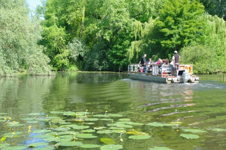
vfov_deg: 22.6
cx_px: 113
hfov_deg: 33.4
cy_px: 75
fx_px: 376
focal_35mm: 60
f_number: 6.7
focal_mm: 40
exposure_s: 1/125
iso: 100
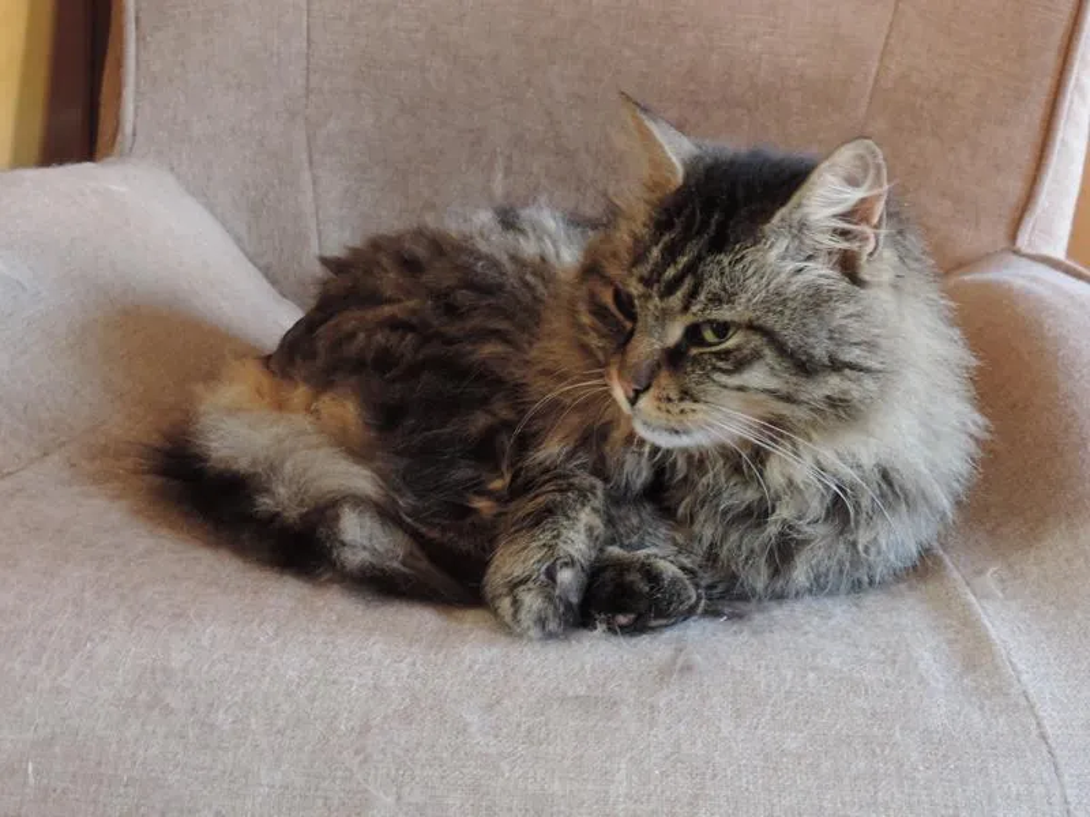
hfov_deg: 38.2
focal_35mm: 50
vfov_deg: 29.1
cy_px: 408
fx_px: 1574
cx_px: 545
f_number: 3.6
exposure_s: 1/5
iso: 800
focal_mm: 8.9
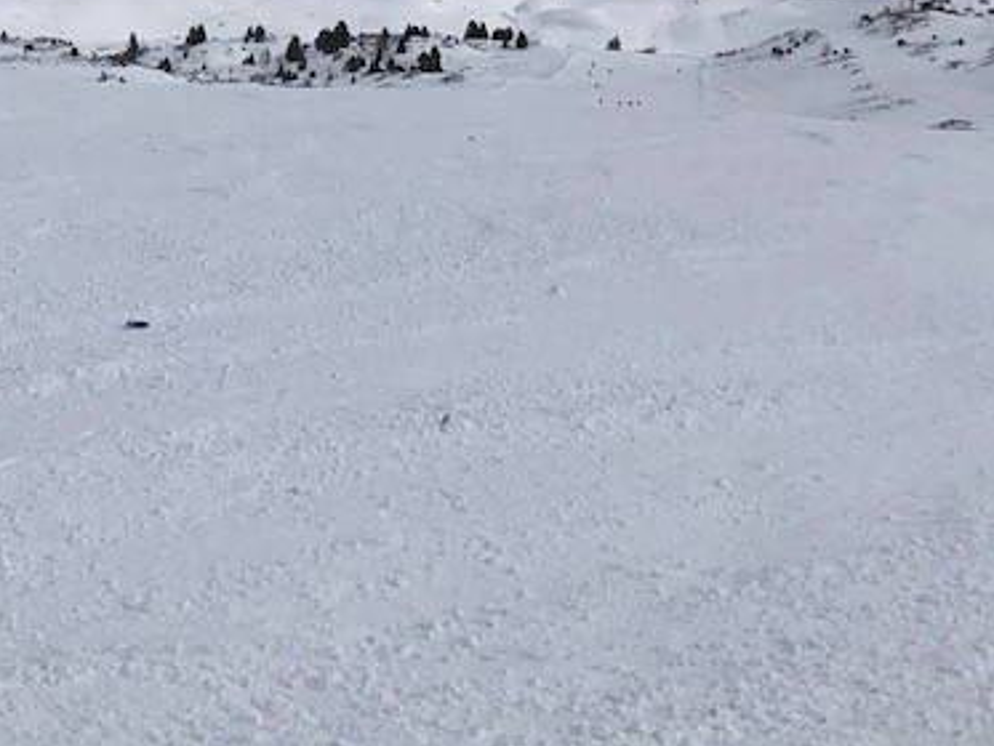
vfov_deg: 14.5
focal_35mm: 96
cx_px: 187
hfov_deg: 20.2
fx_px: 2758
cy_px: -336
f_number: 1.8
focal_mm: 4
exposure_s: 1/3472
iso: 20
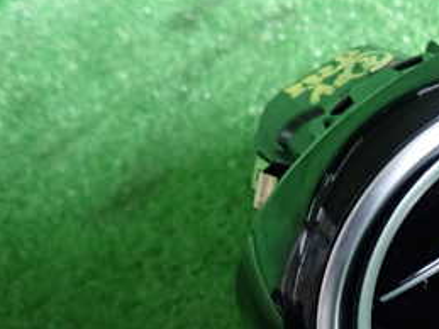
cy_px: 307
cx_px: 478
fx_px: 735
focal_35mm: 58
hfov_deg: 30.0
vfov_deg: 24.4
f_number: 2
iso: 320
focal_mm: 4.5
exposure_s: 1/30
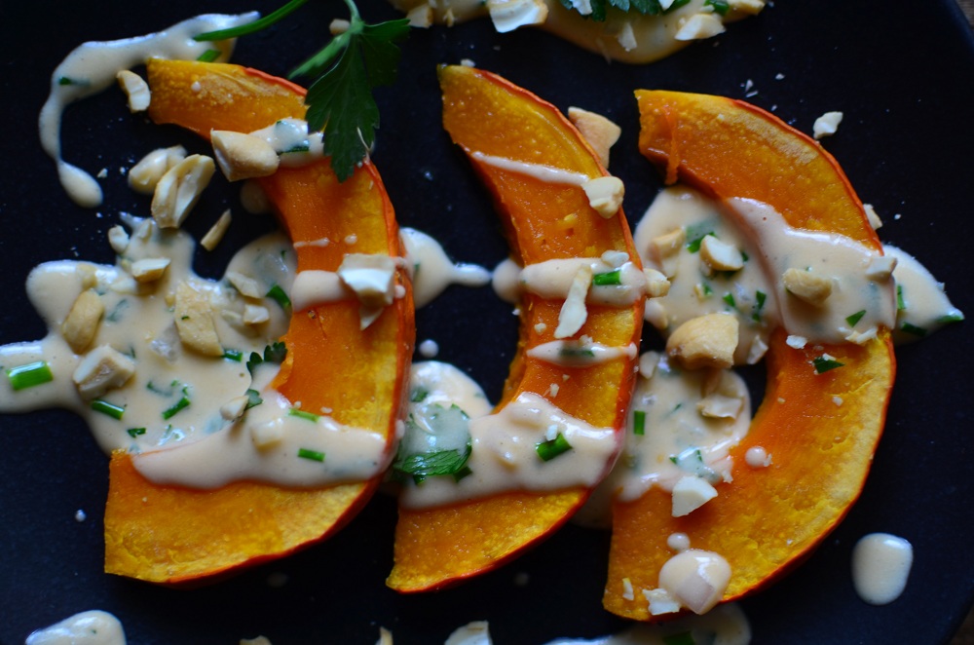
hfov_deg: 37.9
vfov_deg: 25.6
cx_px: 487
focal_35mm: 52
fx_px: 1417
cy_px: 322
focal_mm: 35
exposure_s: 1/40
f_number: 1.8
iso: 100
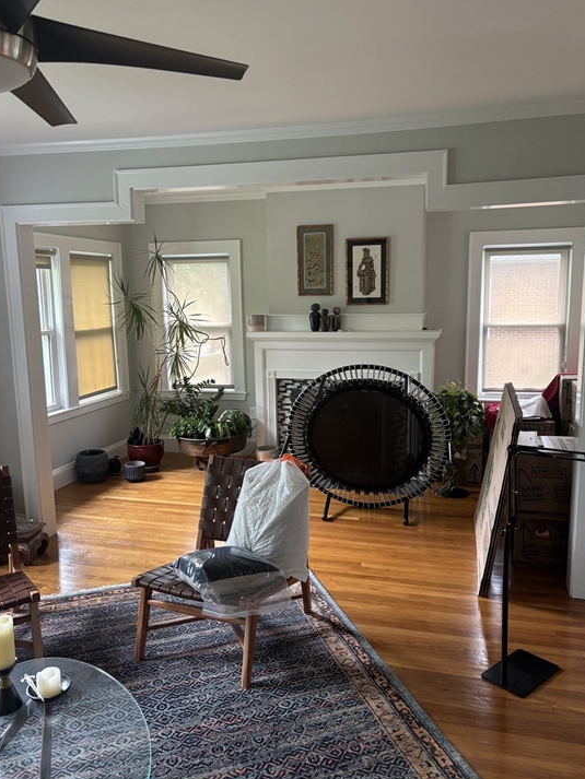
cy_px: 392
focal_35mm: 28
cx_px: 304
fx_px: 631
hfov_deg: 49.7
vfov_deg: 63.4
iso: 250
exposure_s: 1/60
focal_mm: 5.96
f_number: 1.6
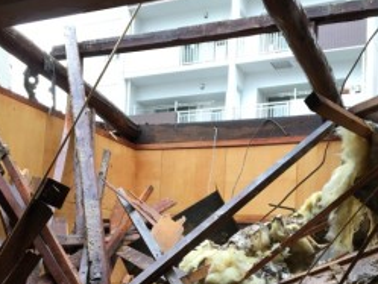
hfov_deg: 38.2
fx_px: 546
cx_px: 196
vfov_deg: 28.7
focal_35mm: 50
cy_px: 212
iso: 40
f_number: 2.2
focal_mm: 4.15
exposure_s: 1/120
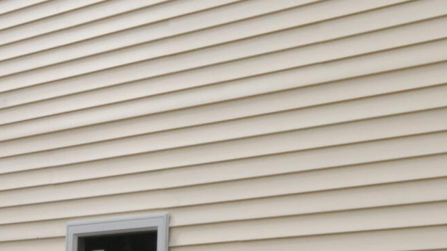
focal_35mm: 101
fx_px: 1197
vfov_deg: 11.9
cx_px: 280
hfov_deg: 21.1
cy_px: 48
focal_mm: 14
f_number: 19
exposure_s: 1/250
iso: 800
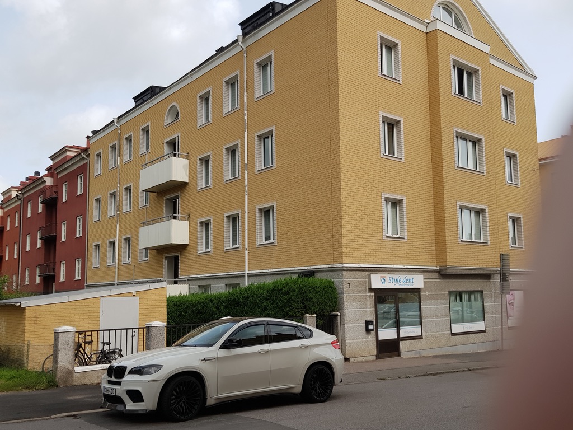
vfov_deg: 53.1
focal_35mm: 26
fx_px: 430
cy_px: 215
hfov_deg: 67.3
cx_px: 286
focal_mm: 4.2
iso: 40
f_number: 1.7
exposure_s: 1/1572
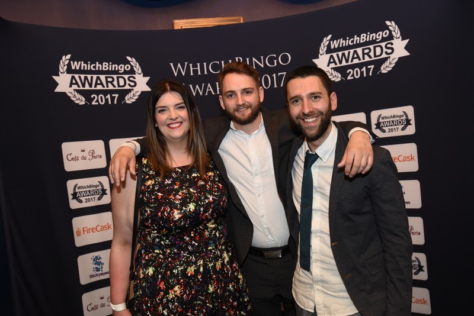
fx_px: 408
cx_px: 237
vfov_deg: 42.4
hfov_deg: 60.3
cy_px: 158
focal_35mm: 31
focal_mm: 31
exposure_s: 1/40
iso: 1600
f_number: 4.5
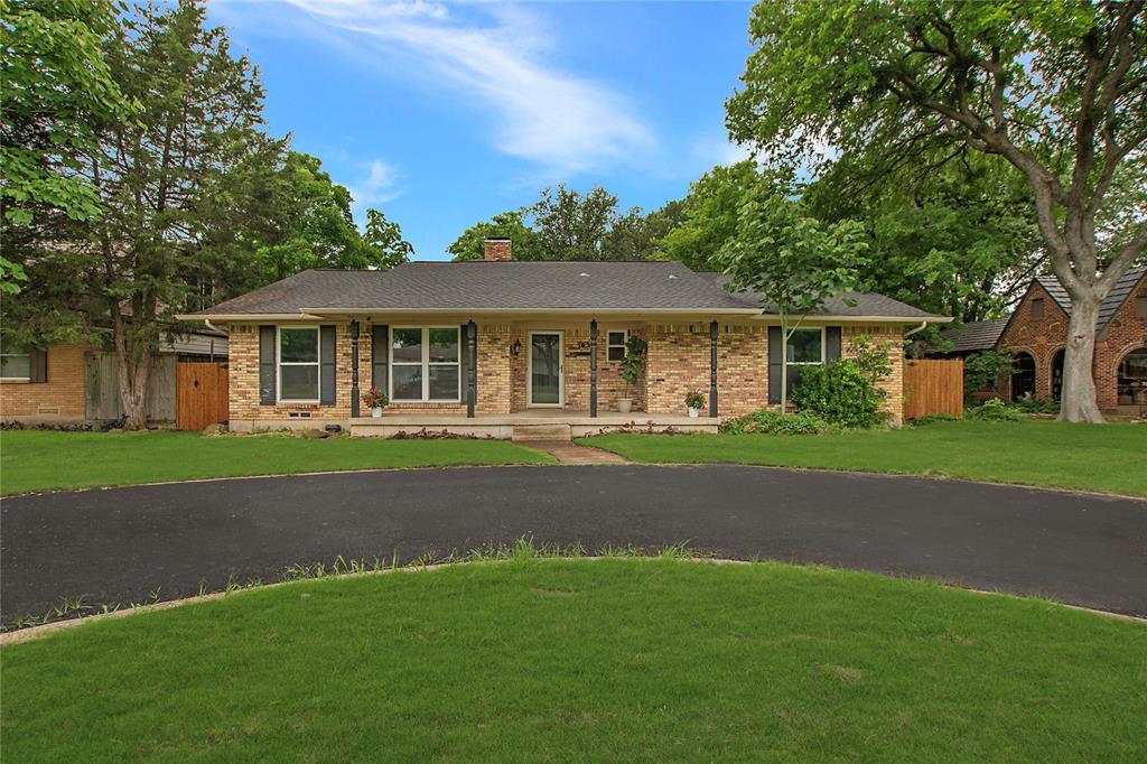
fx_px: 478
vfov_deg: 77.3
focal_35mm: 15
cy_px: 382
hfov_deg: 100.4
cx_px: 574
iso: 100
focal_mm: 10
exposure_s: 1/500
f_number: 7.1
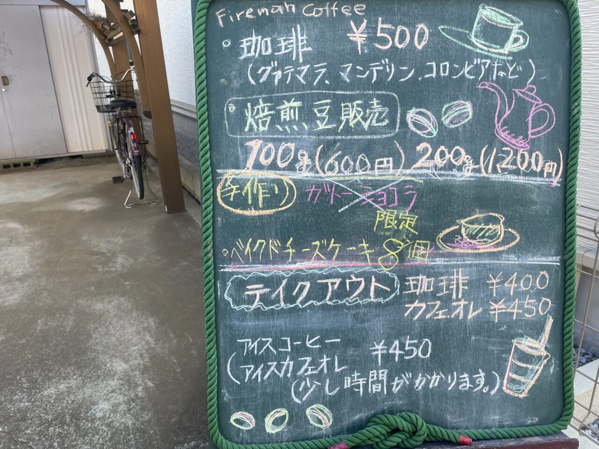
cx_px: 300
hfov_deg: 67.3
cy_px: 224
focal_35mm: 26
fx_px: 450
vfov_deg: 53.1
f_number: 1.6
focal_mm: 4.2
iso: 32
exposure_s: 1/278
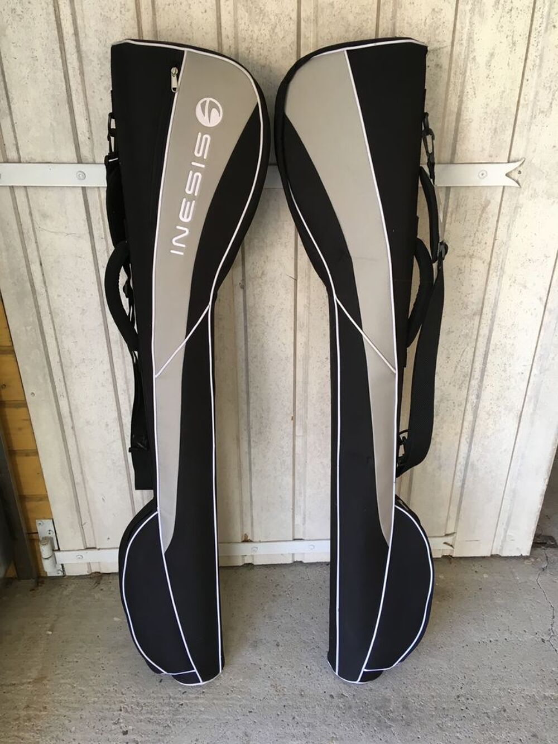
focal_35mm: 29
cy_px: 372
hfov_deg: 48.2
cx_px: 279
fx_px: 623
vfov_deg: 61.7
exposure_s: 1/33
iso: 32
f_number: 2.2
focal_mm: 4.15
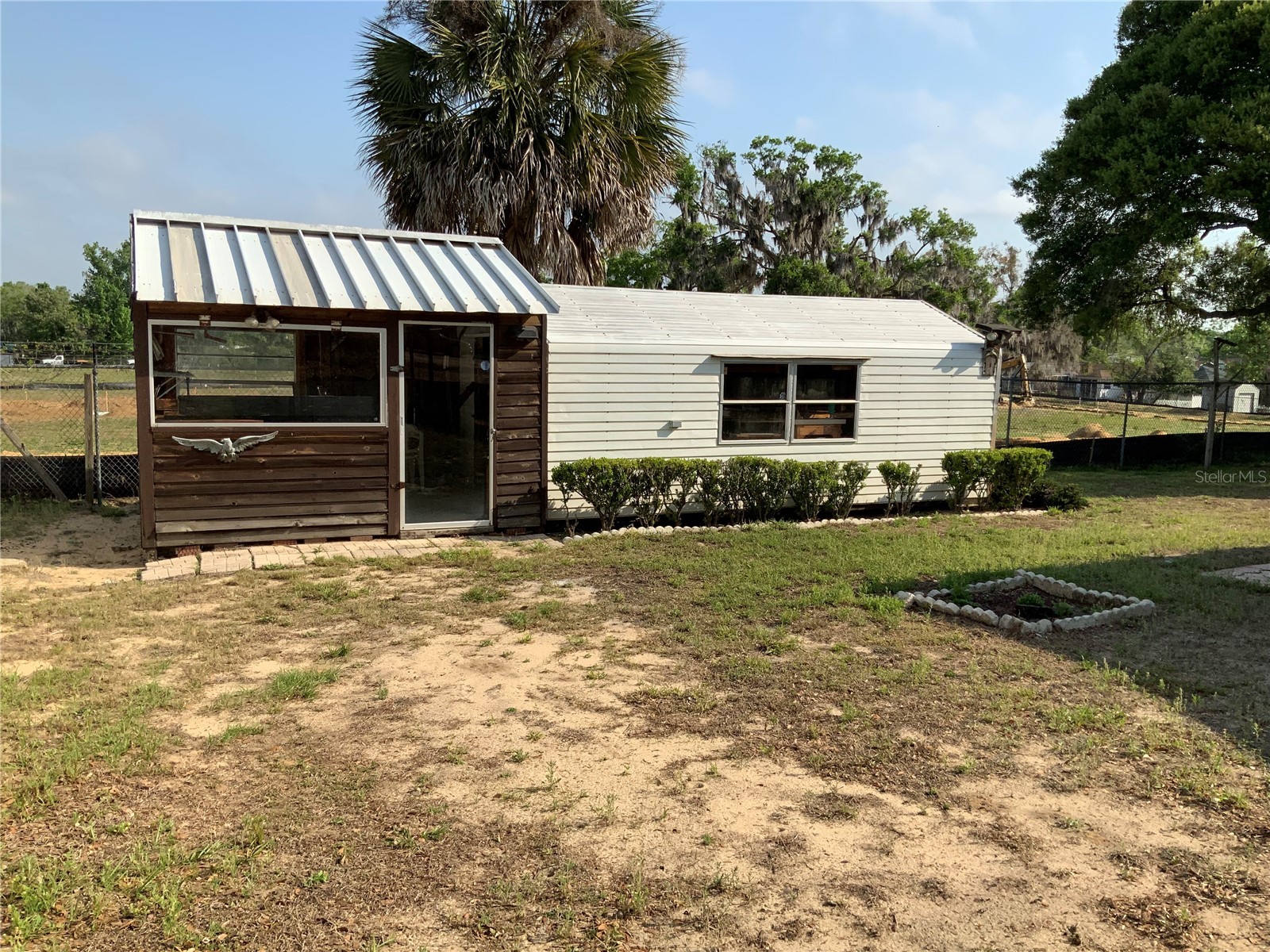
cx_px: 635
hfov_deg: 61.7
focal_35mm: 29
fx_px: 1064
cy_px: 476
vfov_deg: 48.2
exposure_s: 1/2058
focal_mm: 3
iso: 16
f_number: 1.8
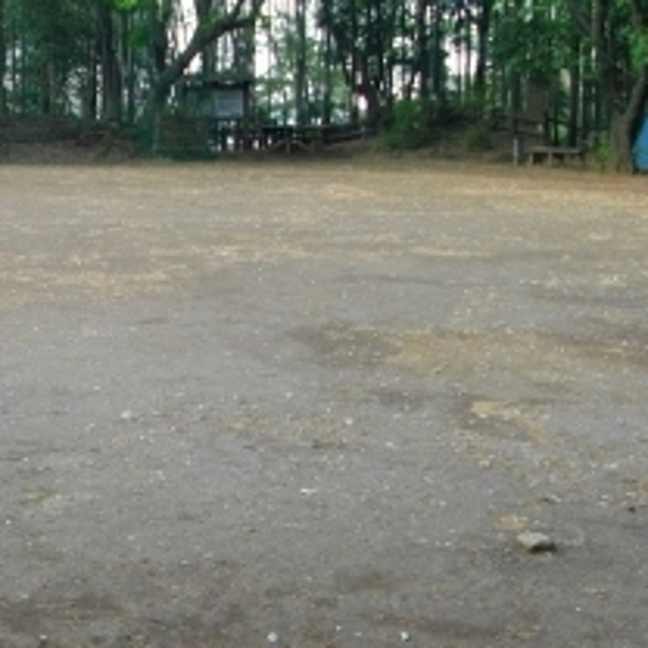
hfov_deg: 24.9
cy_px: 338
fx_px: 1440
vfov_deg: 25.4
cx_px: 131
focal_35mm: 68
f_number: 2.9
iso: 207
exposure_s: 1/100
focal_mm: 5.7
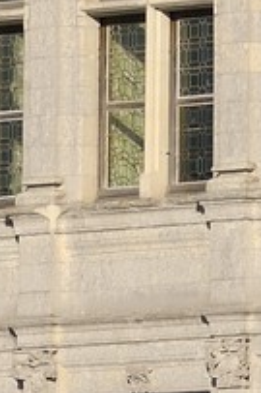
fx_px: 15032
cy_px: -1119
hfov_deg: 1.0
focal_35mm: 1380
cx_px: 290
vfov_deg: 1.5
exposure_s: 1/400
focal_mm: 175
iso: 200
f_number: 11
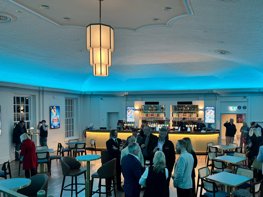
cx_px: 162
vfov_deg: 46.7
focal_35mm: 30
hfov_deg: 59.3
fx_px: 228
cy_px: 113
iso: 125
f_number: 1.78
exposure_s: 1/50
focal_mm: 6.76
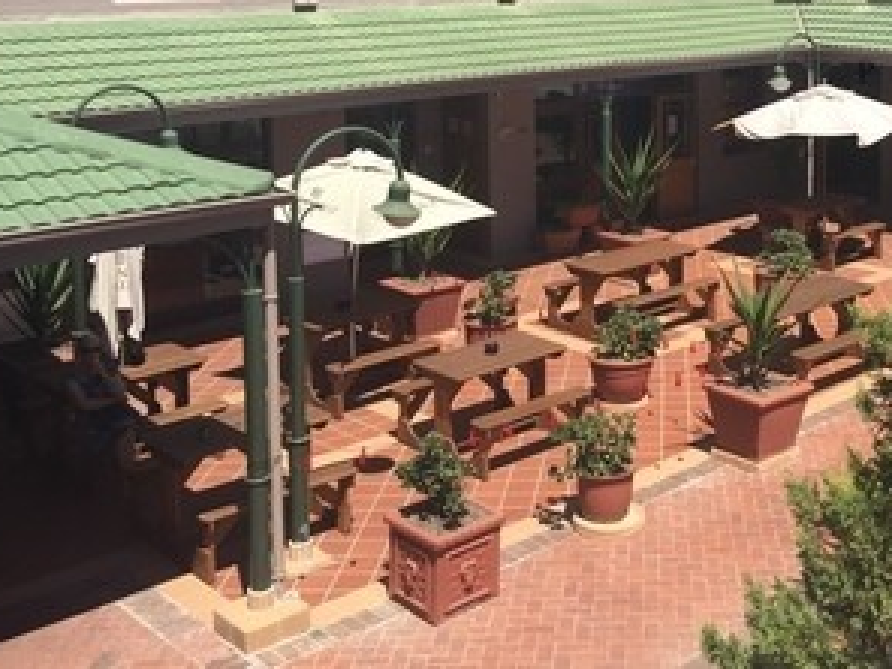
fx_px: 1263
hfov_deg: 37.6
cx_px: 708
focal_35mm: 49
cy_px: 107
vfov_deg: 28.8
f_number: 2.2
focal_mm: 4.15
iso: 32
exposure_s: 1/1721
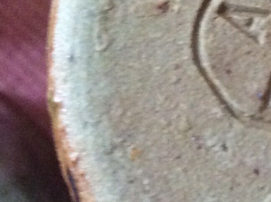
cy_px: 28
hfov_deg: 14.6
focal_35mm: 128
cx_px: 381
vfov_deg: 11.5
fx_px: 1001
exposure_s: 1/17
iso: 250
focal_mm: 3.3
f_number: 2.4
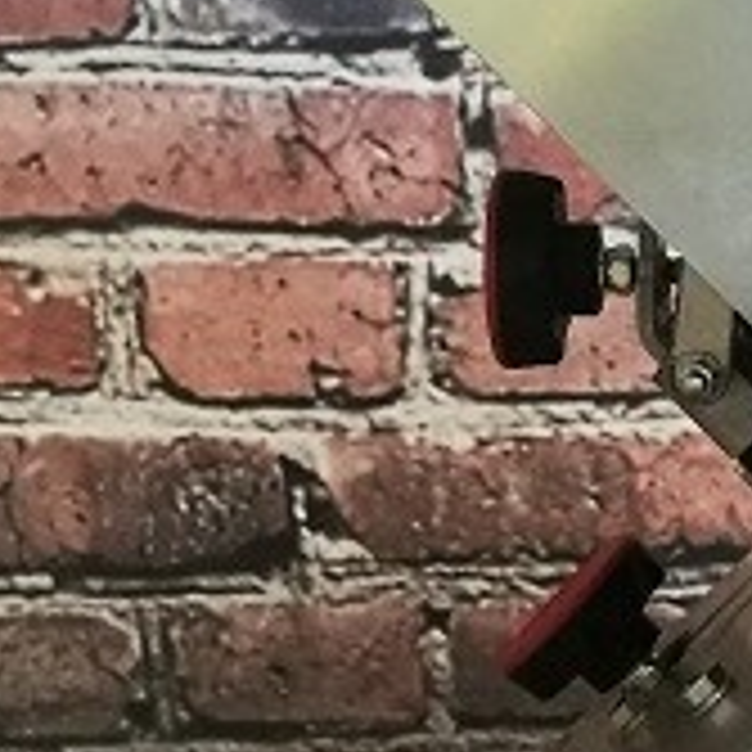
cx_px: 815
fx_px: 2802
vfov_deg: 15.3
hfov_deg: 14.9
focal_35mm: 114
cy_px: 477
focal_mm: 4.5
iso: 320
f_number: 2.2
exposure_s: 1/33.3
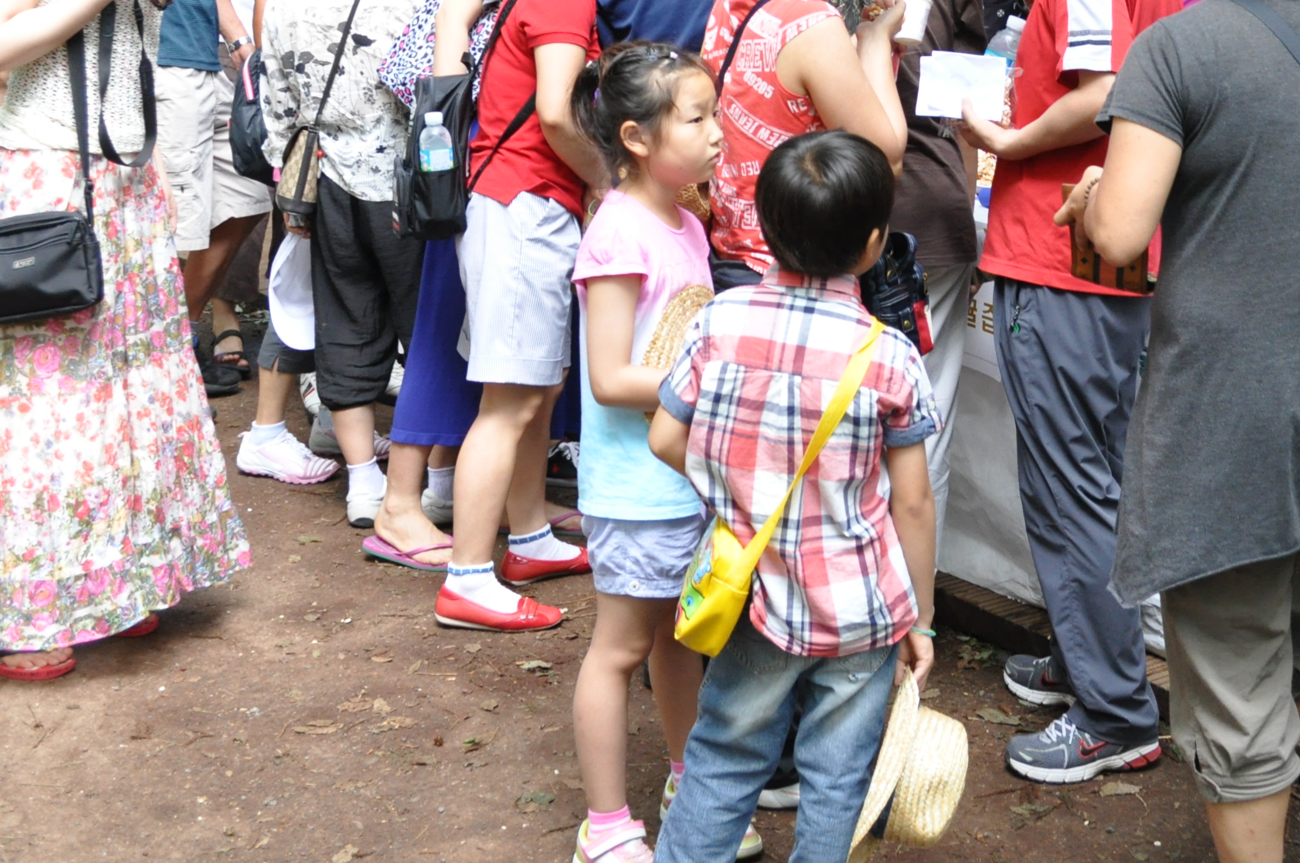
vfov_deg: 22.6
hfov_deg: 33.9
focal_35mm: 58
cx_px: 944
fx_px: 2092
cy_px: 35
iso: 1000
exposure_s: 1/180
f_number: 6.7
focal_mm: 20
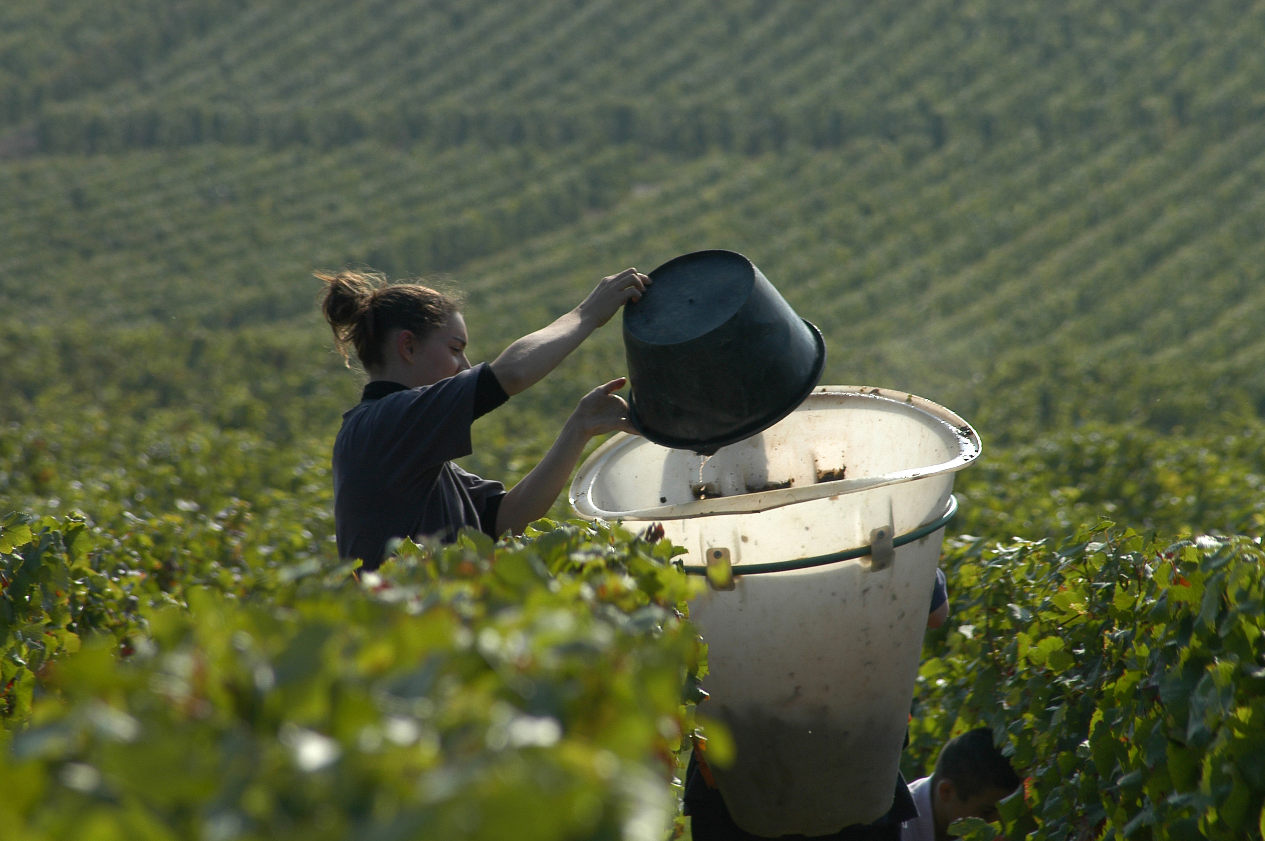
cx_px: 632
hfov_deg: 5.5
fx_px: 13165
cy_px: 420
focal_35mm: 375
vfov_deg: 3.7
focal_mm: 250
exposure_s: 1/320
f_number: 9
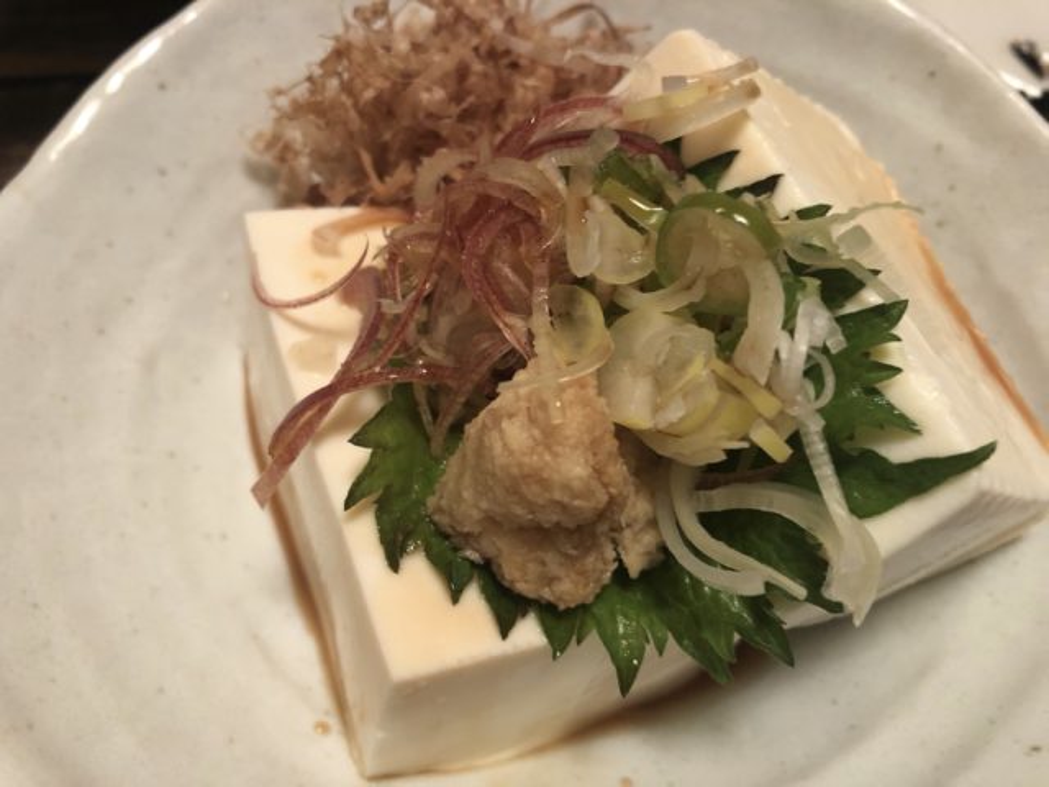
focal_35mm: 28
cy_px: 394
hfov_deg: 63.4
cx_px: 524
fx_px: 849
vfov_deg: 49.7
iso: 100
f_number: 1.8
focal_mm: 3.99
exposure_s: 1/11
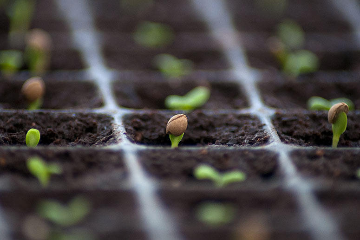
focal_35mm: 278
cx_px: 180
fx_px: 2775
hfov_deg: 7.4
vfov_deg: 5.0
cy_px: 120
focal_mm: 185
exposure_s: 1/800
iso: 800
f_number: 4.8
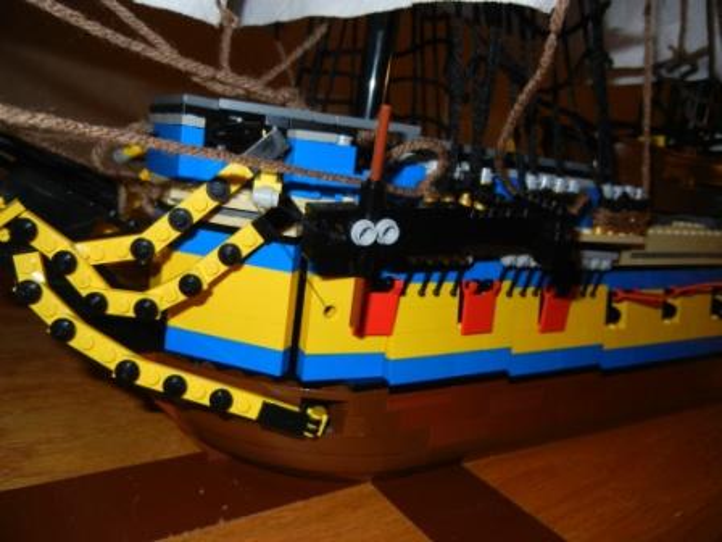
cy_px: 271
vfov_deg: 46.8
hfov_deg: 60.0
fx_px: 626
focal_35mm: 30
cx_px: 361
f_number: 7
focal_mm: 5.4
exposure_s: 1/30
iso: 200
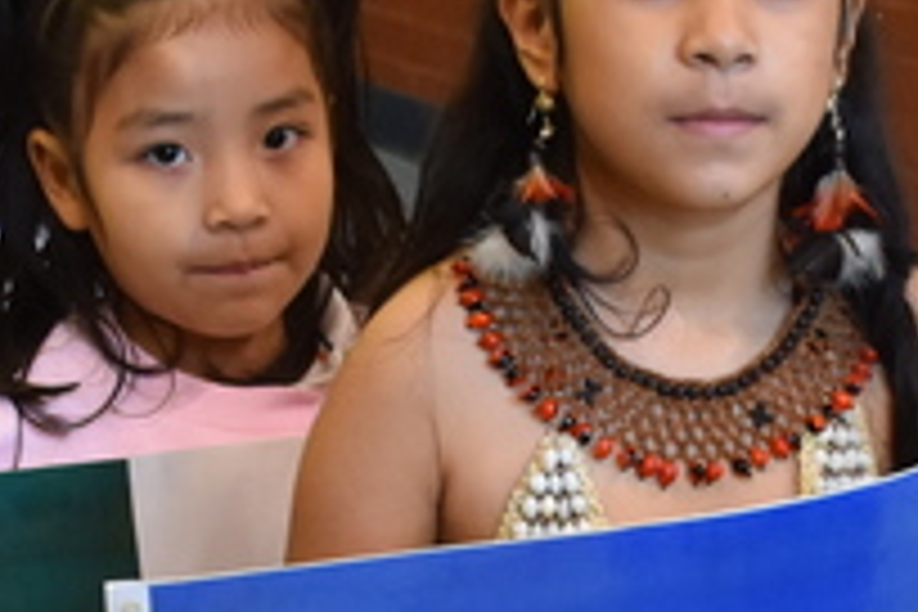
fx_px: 4615
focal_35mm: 181
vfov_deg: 7.5
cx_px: 572
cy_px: 785
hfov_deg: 11.4
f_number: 4
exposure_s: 1/60
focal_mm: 24
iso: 720
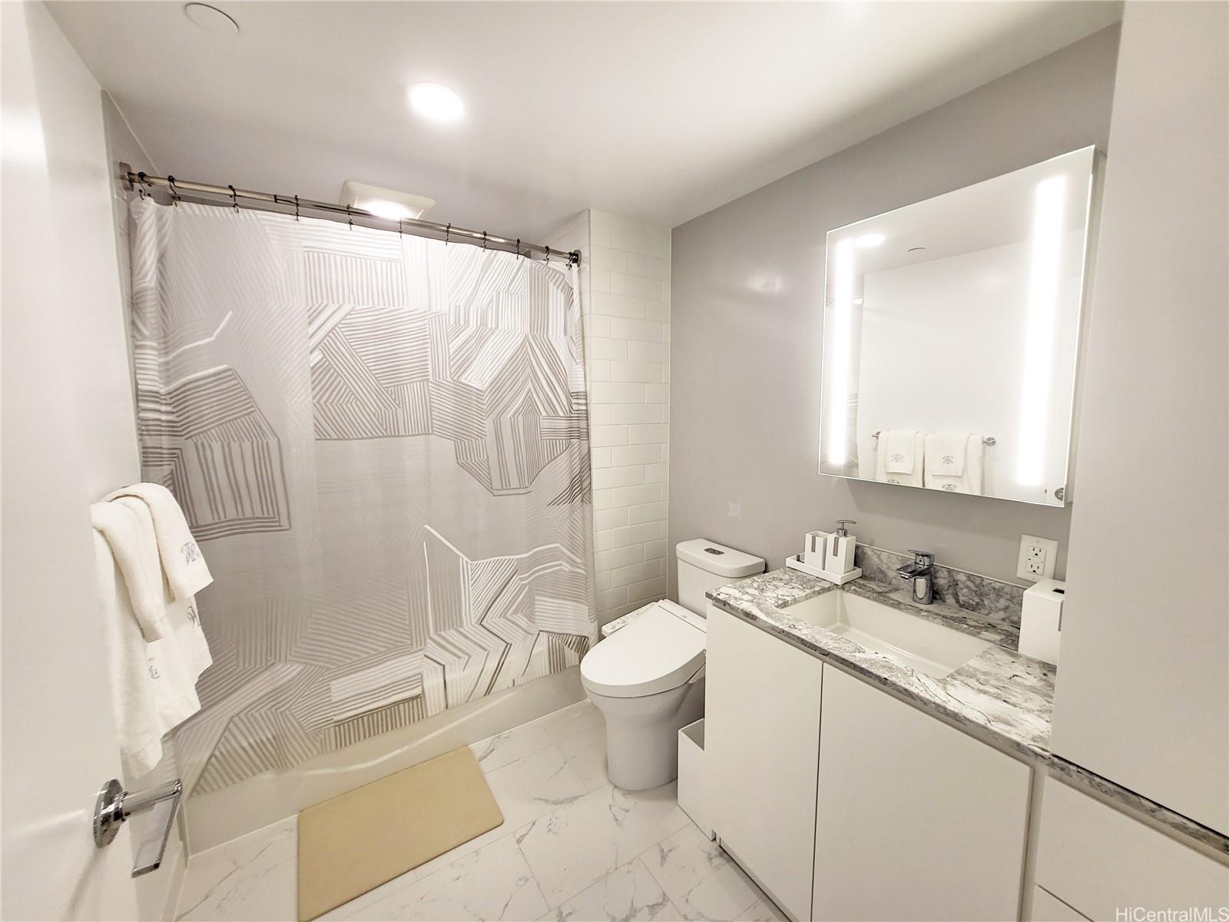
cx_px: 614
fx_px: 462
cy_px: 461
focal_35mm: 13
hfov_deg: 106.2
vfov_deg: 89.9
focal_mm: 1.74
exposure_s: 1/60
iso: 50
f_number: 2.2
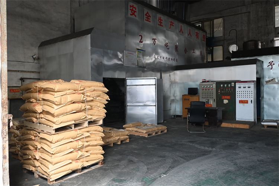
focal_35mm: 30
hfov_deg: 61.9
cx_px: 140
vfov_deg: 43.6
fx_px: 232
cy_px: 93
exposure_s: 1/125
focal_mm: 20
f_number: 3.8
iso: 1600
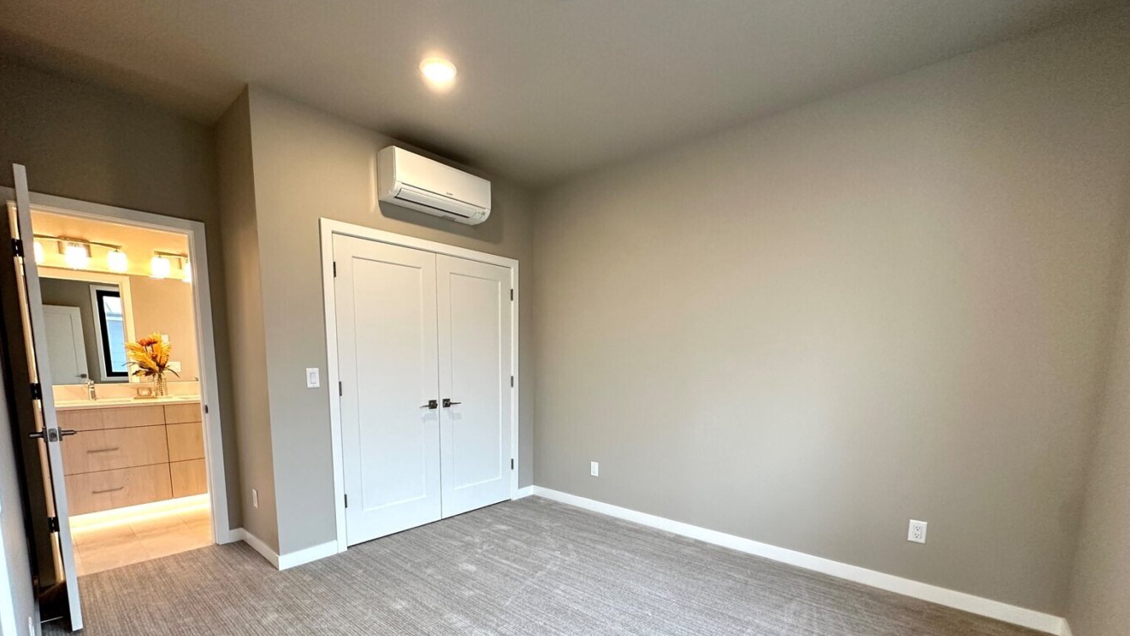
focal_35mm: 16
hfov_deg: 99.3
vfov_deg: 65.4
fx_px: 479
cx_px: 544
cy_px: 420
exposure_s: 1/120
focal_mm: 2.22
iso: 250
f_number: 2.2
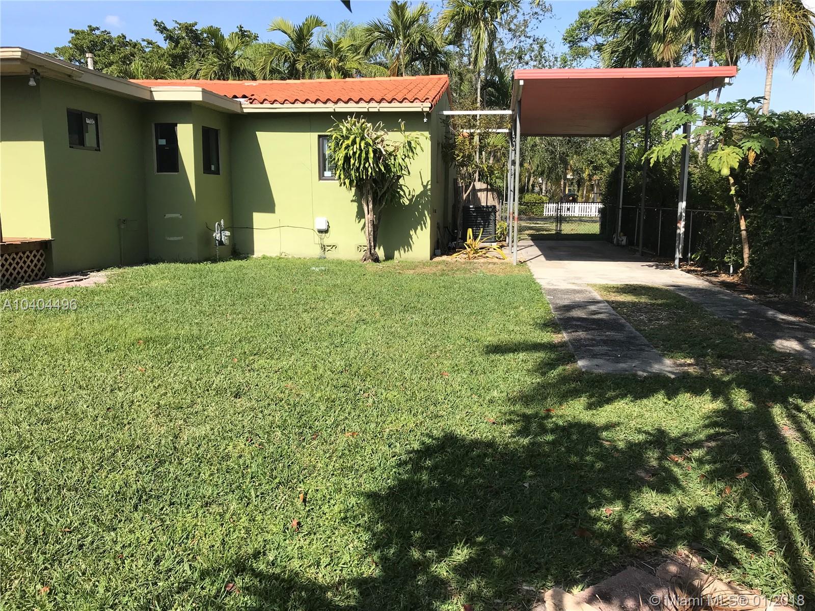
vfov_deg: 49.7
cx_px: 408
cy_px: 306
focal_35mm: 28
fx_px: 659
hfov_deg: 63.4
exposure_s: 1/1597
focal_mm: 3.99
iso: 20
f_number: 1.8
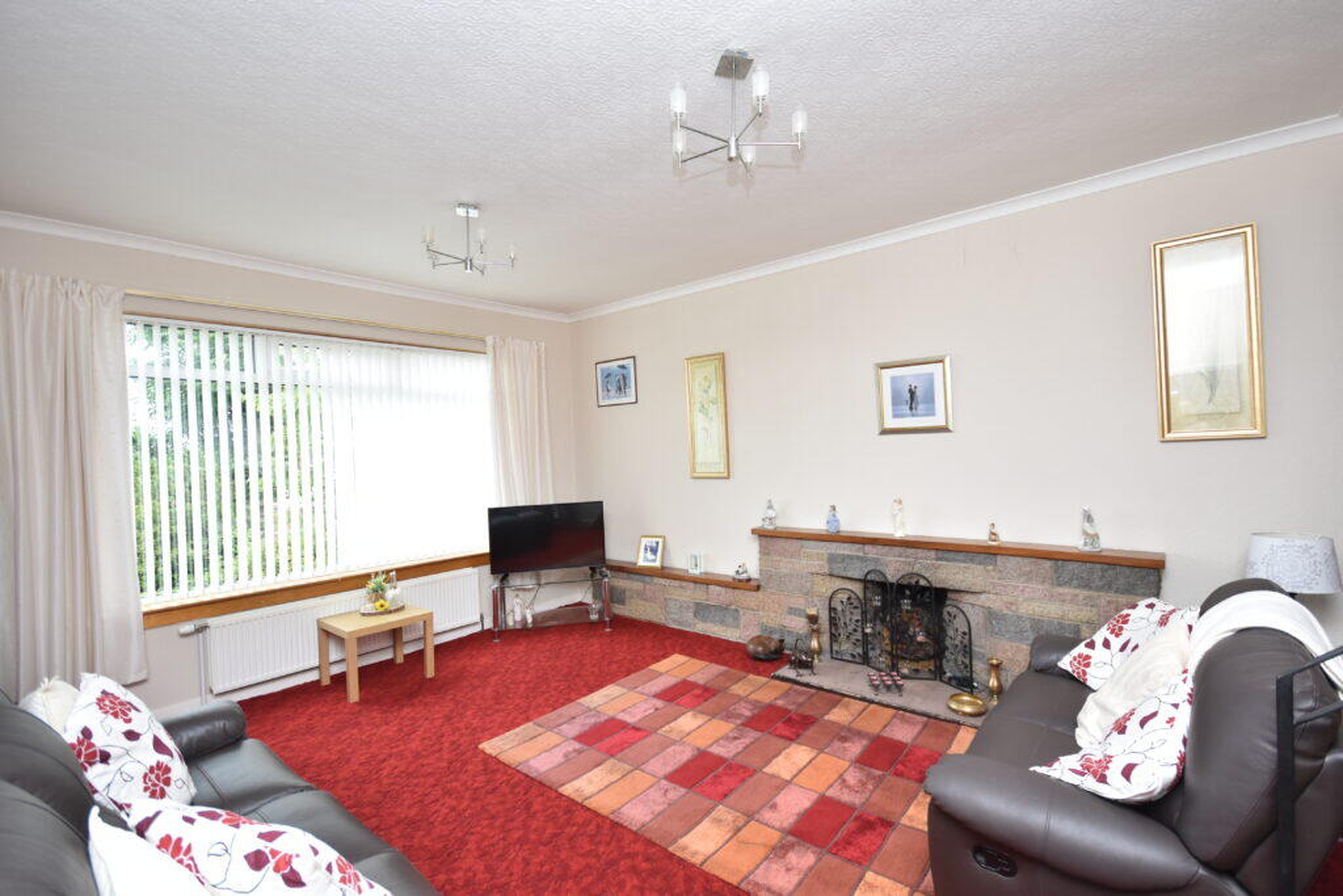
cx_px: 672
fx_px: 560
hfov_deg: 100.4
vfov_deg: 77.3
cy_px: 448
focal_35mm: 15
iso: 400
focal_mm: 10
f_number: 5
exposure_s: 1/100
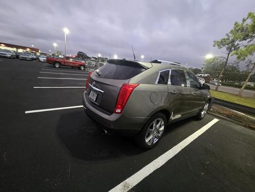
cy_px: 96
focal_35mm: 13
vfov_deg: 89.9
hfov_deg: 106.2
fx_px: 96
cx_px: 128
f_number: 2.2
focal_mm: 2.2
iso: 1250
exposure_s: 1/40
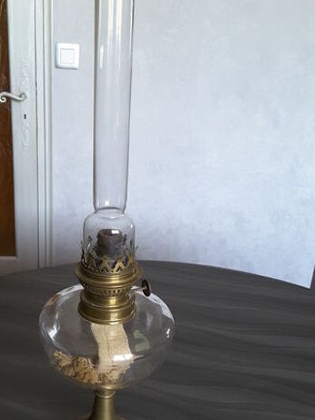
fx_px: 521
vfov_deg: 43.8
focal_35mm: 43
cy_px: 231
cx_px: 116
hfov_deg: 33.4
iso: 160
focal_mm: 2.9
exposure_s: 1/25
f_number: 1.9
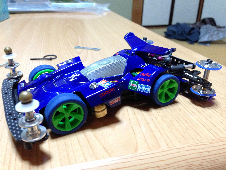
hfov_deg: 55.4
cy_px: 85
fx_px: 215
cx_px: 113
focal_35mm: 33
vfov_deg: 42.9
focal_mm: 4.13
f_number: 2.4
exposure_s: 1/20
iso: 400
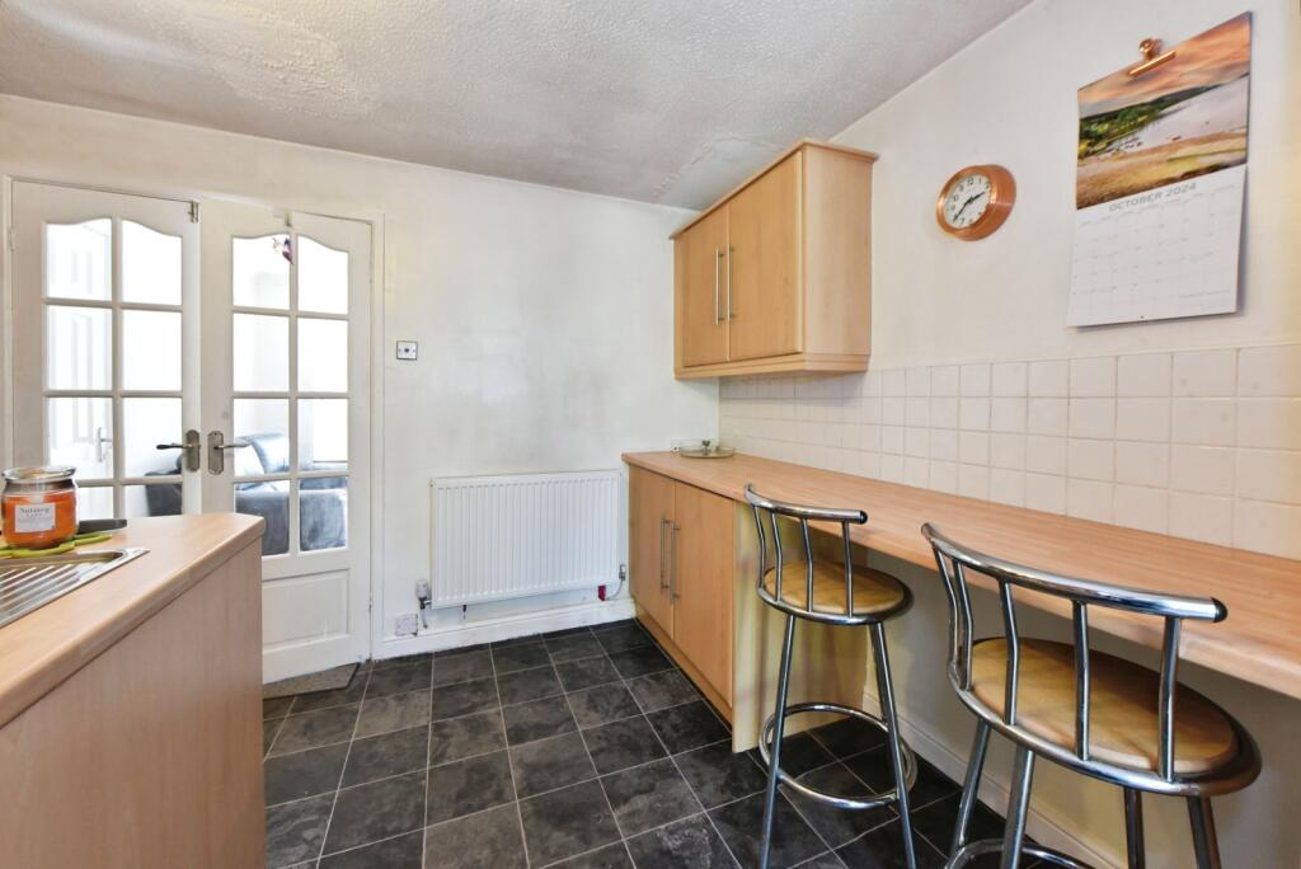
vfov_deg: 81.3
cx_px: 650
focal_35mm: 14
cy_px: 434
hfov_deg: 104.2
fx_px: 506
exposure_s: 1/15
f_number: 11
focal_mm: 14
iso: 2000
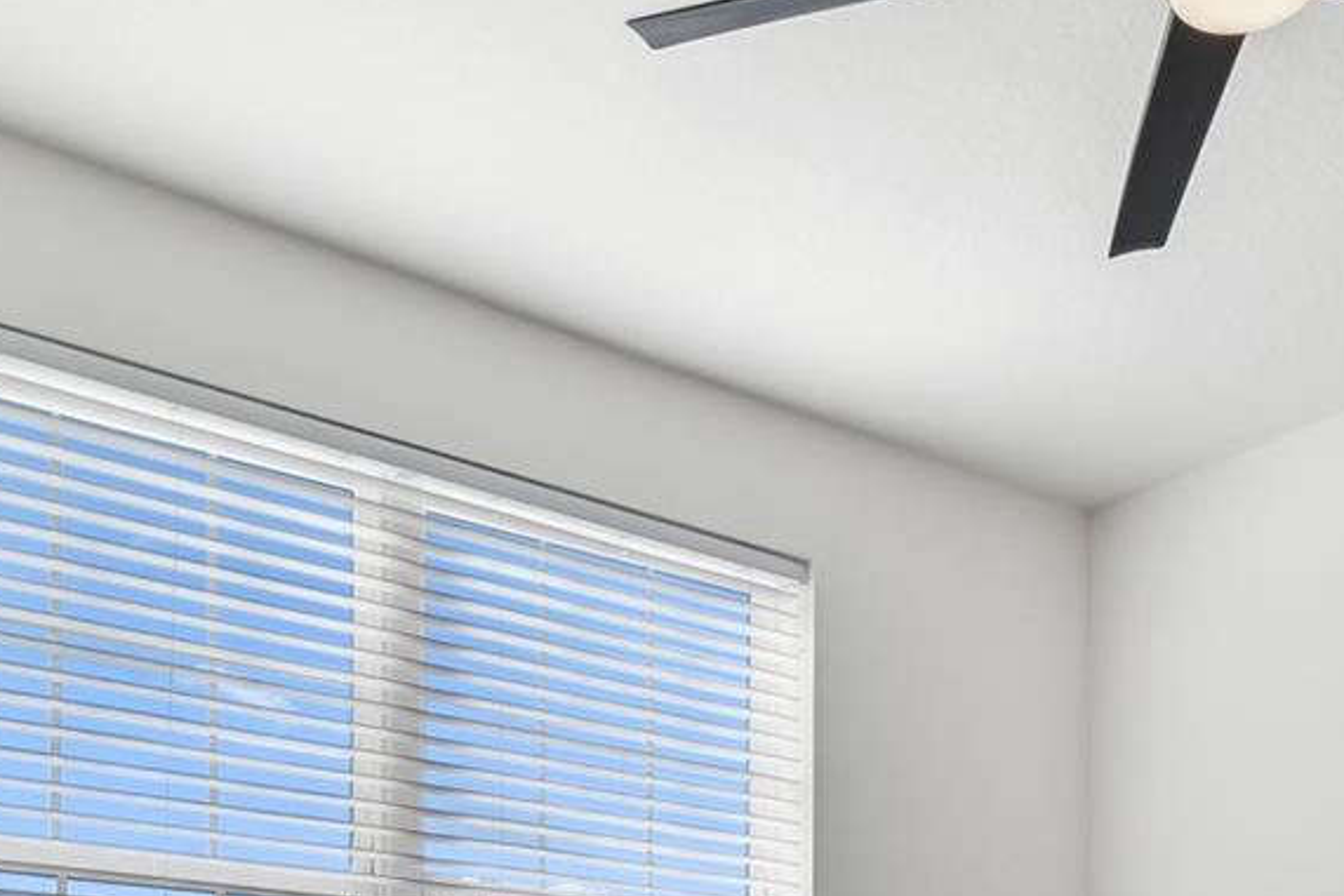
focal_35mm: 42
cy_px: 1166
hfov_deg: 45.5
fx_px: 1568
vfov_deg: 26.9
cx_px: 925
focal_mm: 10
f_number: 7.1
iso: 100
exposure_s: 1/50
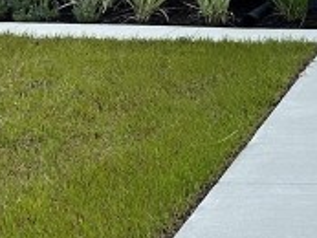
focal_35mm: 142
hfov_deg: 13.6
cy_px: -101
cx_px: 335
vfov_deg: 10.2
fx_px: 1301
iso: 80
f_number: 1.78
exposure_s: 1/5525
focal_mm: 6.86
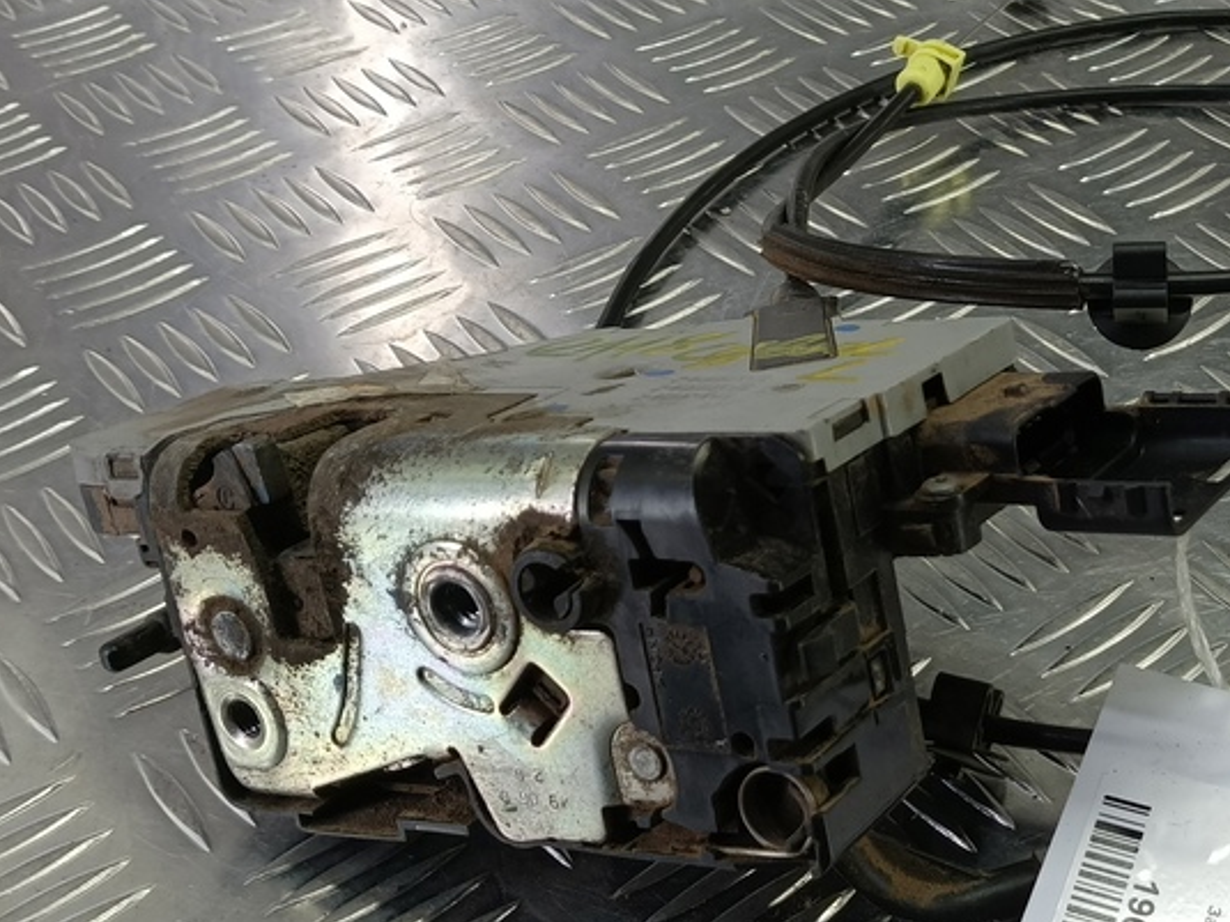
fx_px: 1563
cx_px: 1053
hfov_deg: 40.4
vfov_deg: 32.8
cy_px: 384
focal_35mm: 44
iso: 98
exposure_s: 1/50
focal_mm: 4.11
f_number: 1.6
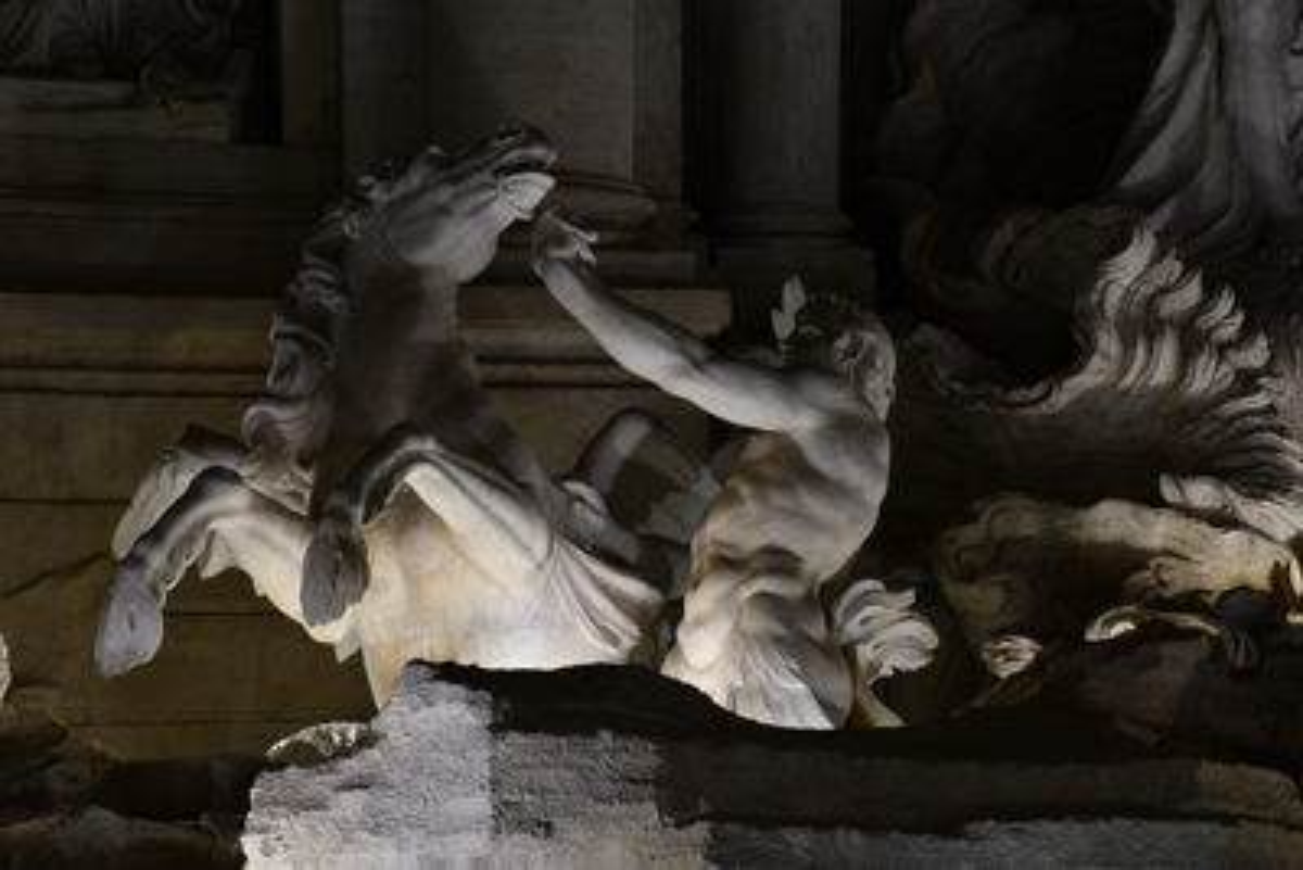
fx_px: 4236
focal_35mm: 117
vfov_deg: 11.7
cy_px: 435
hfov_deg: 17.5
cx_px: 652
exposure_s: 1/100
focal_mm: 78
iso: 1600
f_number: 5.3
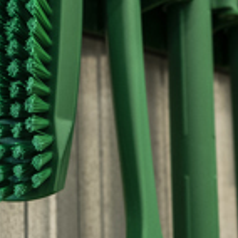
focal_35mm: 144
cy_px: 111
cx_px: 245
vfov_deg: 12.1
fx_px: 1120
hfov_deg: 12.0
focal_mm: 32
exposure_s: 1/160
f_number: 3.2
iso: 800
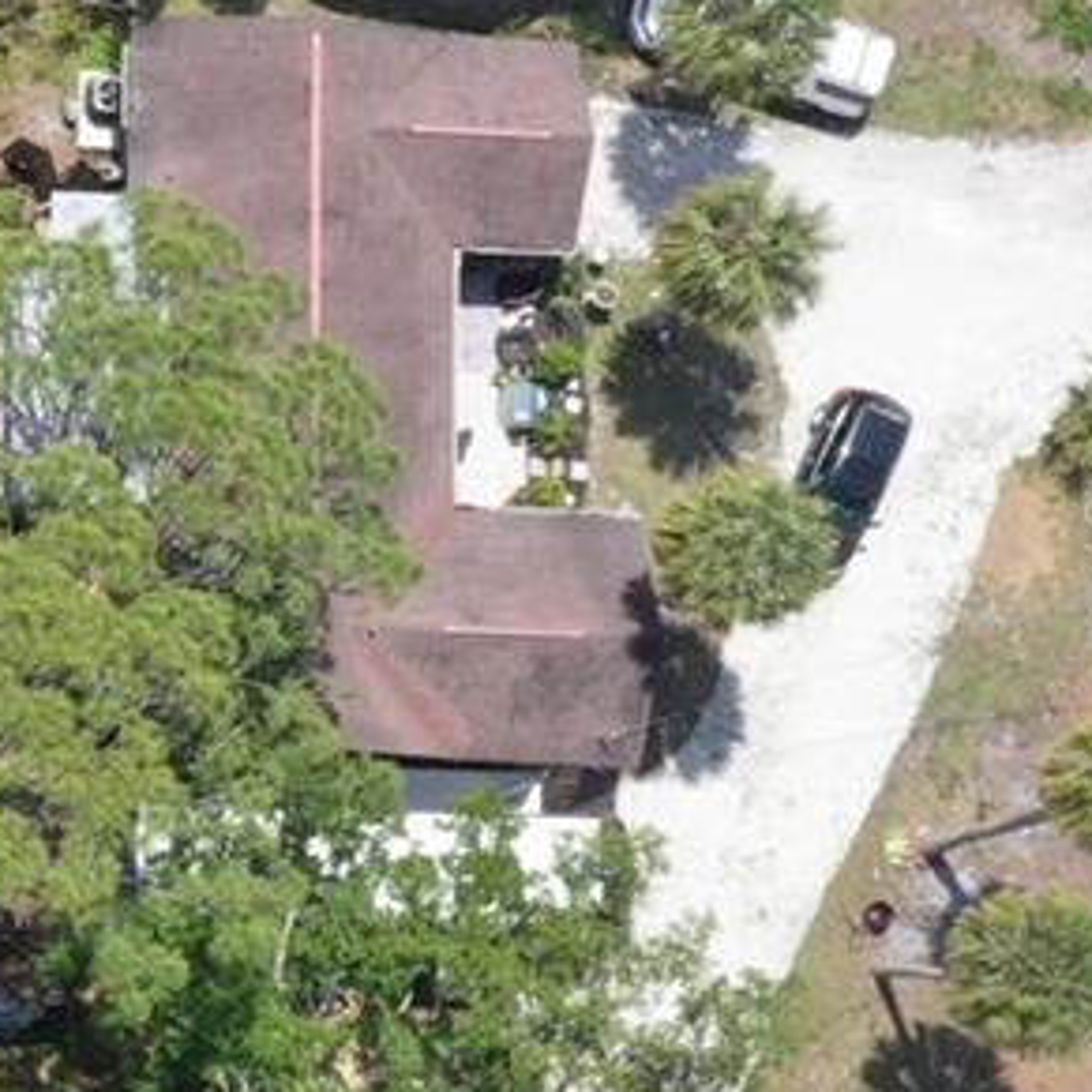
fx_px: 4675
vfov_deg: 13.3
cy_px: 525
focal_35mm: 131
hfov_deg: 11.1
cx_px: -1587
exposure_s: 1/120
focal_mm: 10.26
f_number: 10
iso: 100
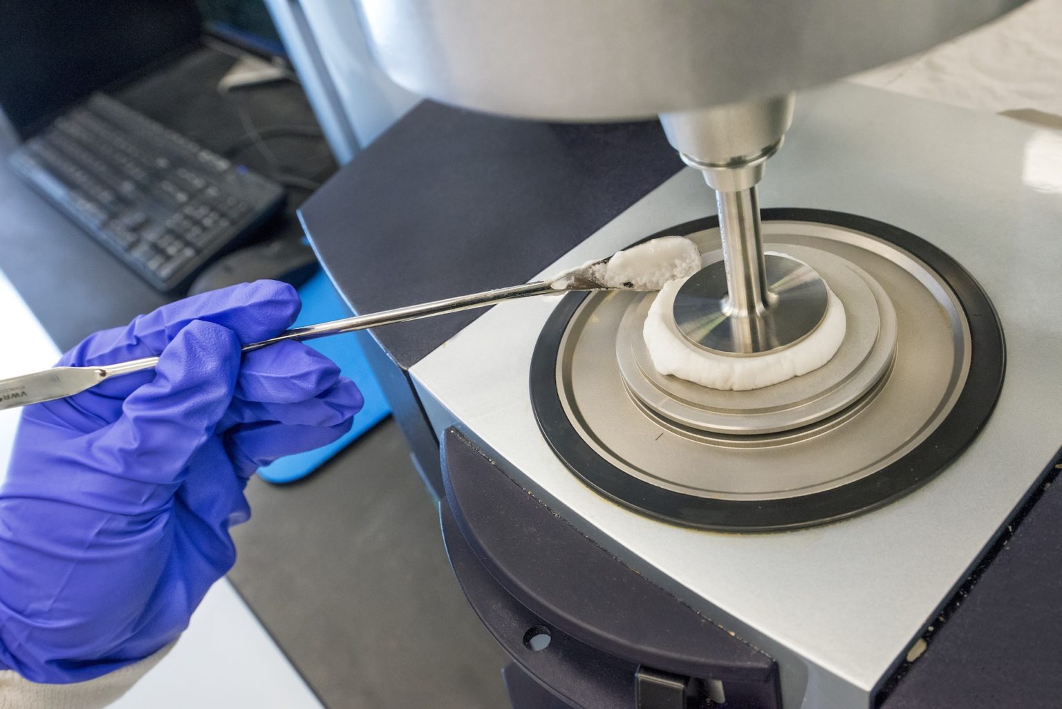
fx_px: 944
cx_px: 531
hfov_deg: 58.7
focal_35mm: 32
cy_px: 354
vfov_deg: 41.2
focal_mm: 32
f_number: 10
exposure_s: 1/125
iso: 5000
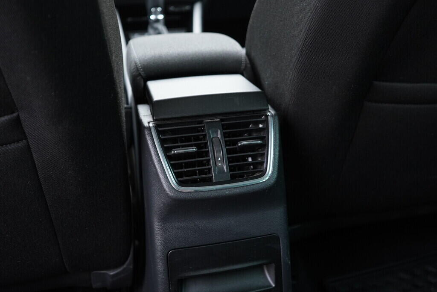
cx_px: 218
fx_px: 437
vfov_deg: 36.9
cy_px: 146
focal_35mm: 36
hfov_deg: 53.1
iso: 800
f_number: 2.8
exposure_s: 1/40
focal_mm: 24
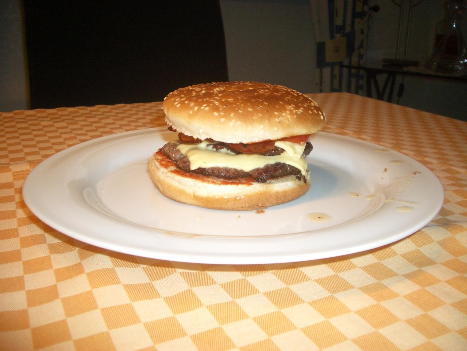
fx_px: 472
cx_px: 234
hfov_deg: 52.6
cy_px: 176
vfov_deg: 40.7
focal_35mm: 35
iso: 100
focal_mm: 5.8
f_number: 2.6
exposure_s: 1/60
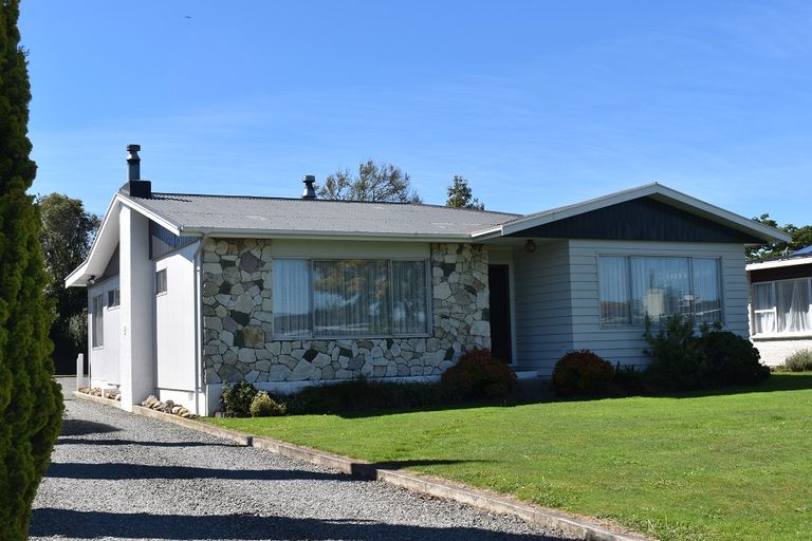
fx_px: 981
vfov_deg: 30.8
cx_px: 406
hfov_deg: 45.0
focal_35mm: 44
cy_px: 270
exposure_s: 1/200
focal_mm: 29
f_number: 10
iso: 100
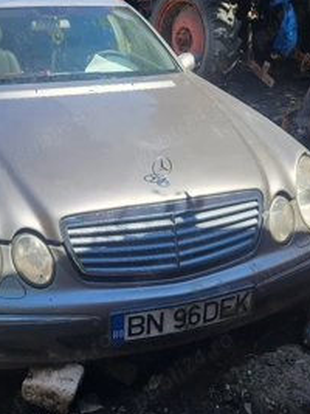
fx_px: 466
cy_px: 147
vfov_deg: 47.3
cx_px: 93
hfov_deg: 36.3
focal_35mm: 39
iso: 40
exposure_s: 1/1250
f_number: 1.8
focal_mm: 5.4
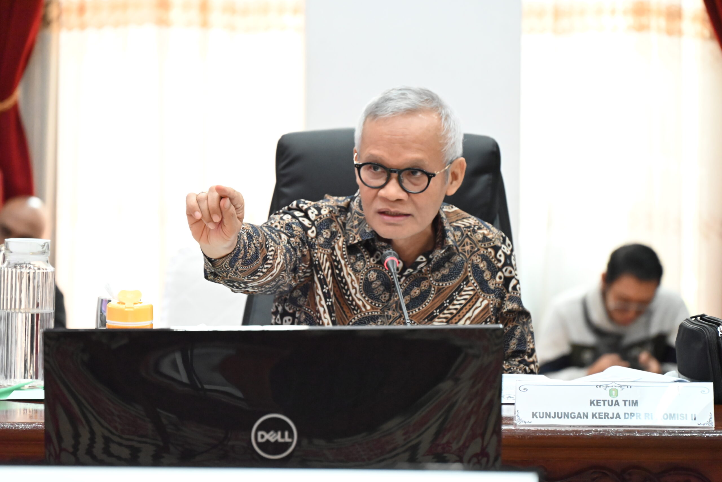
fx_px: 4012
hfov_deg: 10.3
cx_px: 361
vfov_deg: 6.9
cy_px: 241
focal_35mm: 200
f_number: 6.3
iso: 8000
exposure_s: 1/125
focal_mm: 200
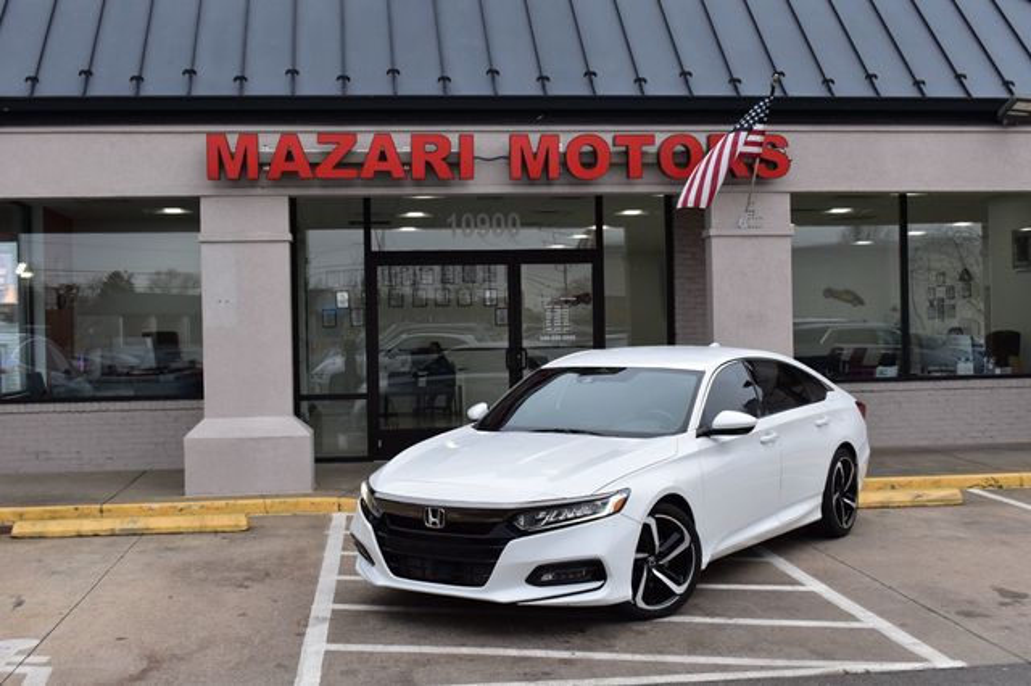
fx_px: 1288
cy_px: 343
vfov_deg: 29.8
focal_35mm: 45
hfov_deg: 43.6
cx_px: 516
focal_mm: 30
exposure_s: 1/160
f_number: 9
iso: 400
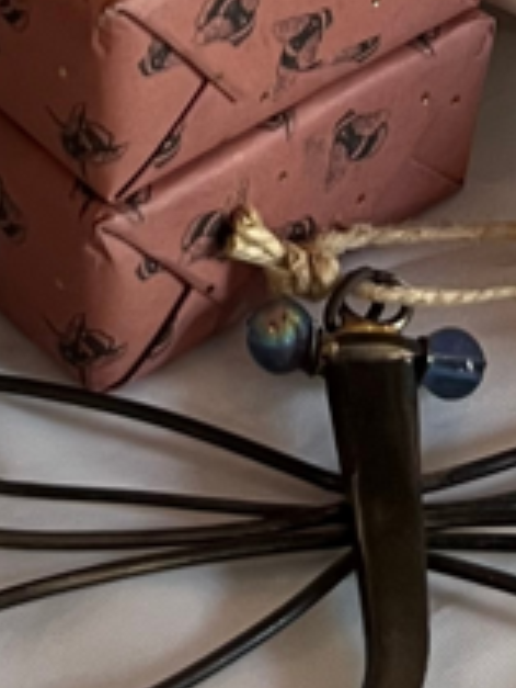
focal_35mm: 149
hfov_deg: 10.0
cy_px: -543
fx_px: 2958
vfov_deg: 12.2
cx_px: 187
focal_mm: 5.1
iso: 160
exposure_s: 1/60
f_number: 1.6
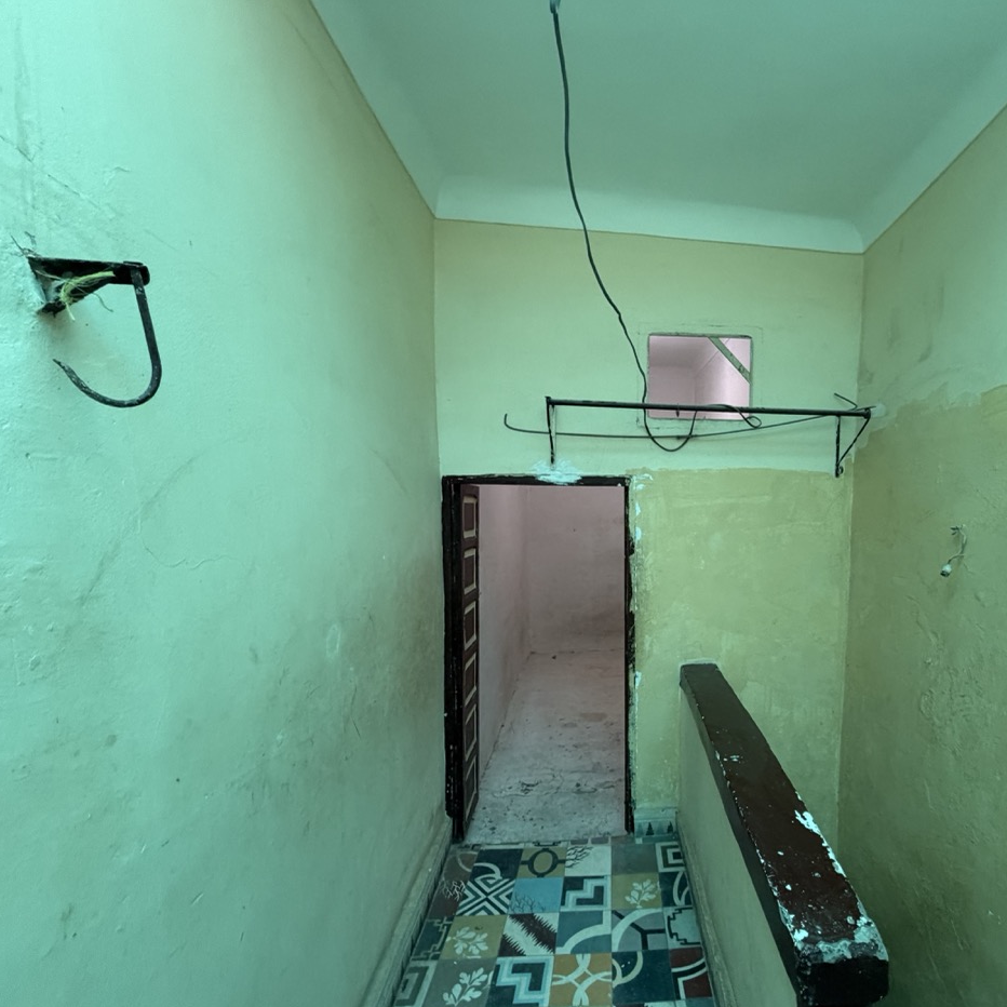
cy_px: 518
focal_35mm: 17
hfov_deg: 82.2
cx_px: 635
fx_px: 560
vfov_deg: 83.9
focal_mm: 2.22
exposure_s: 1/100
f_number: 2.2
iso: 320
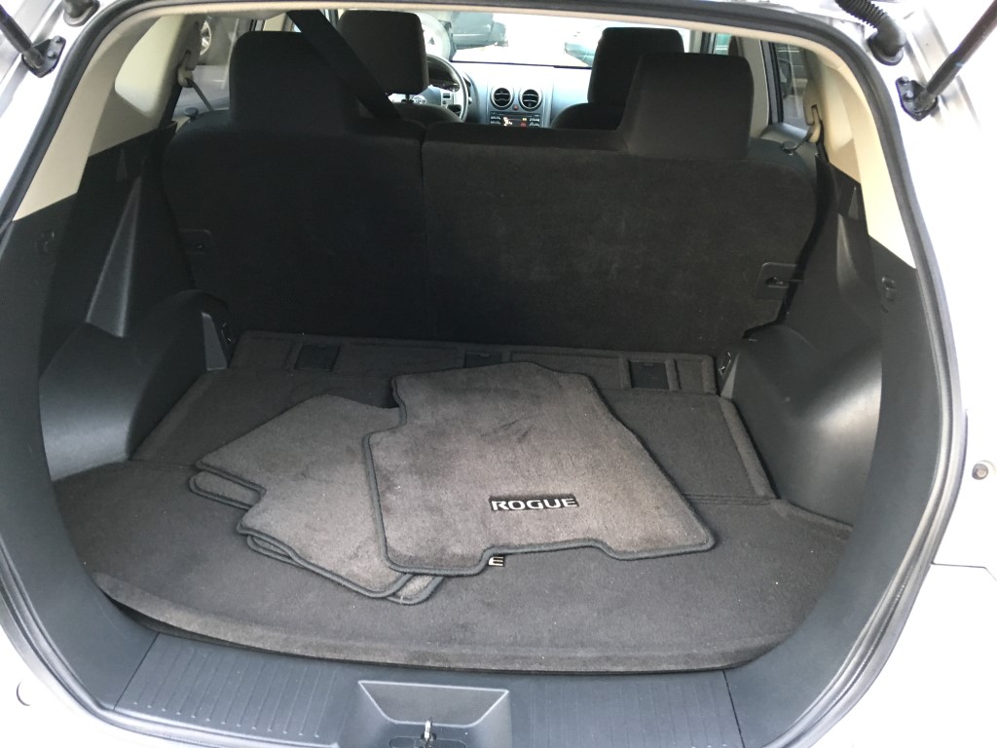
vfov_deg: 48.2
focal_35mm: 29
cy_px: 374
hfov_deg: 61.7
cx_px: 498
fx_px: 835
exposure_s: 1/17
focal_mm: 4.15
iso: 200
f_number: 2.2
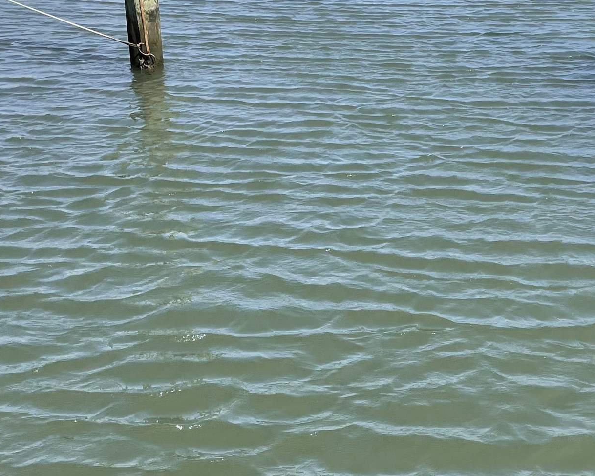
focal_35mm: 64
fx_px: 1127
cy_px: 351
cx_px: 419
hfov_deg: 29.3
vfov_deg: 23.6
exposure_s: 1/3300
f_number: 1.6
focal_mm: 4.2
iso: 50
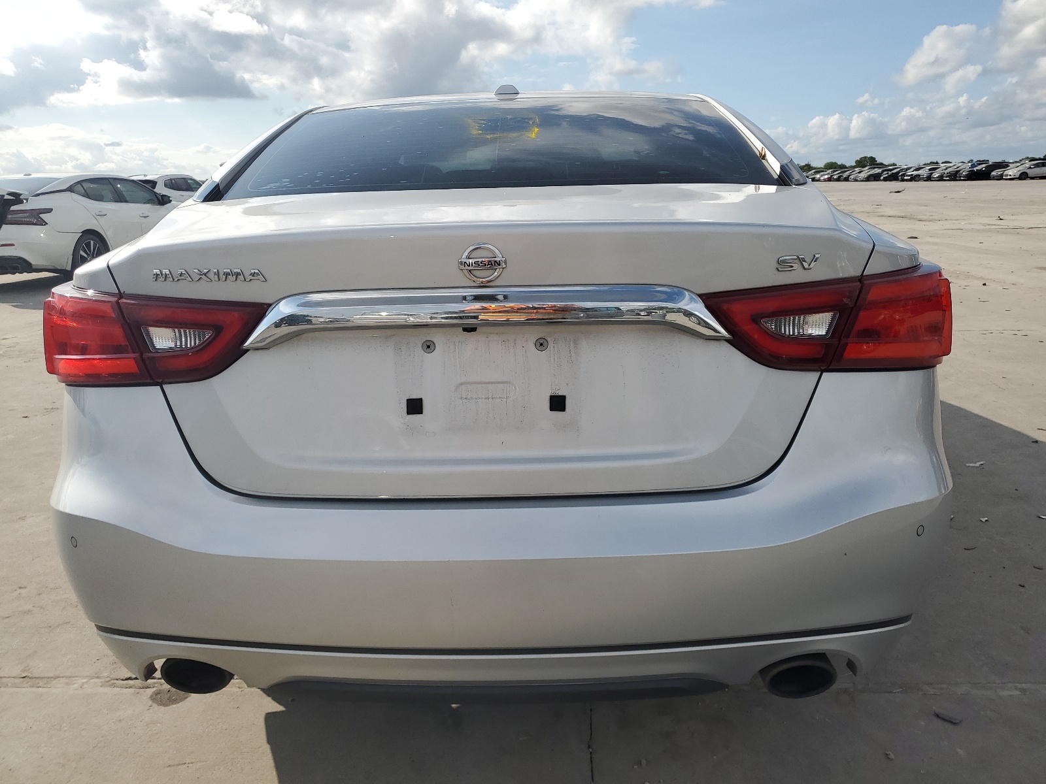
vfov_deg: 53.1
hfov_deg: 67.3
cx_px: 523
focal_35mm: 26
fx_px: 786
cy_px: 392
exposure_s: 1/5000
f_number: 1.5
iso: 50
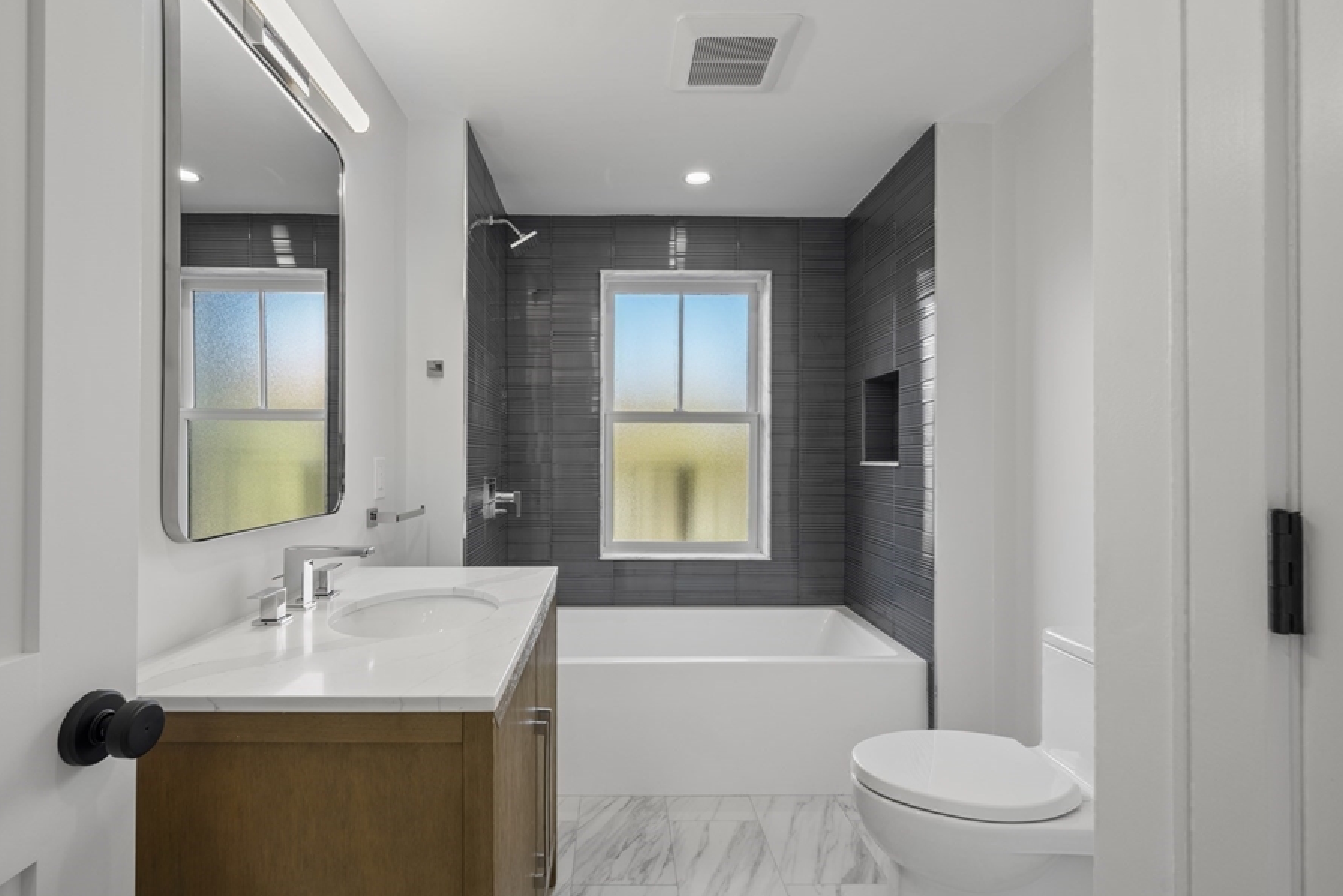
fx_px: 597
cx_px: 637
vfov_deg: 73.8
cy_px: 455
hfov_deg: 96.6
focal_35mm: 16
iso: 100
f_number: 8
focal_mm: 14
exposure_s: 1/30
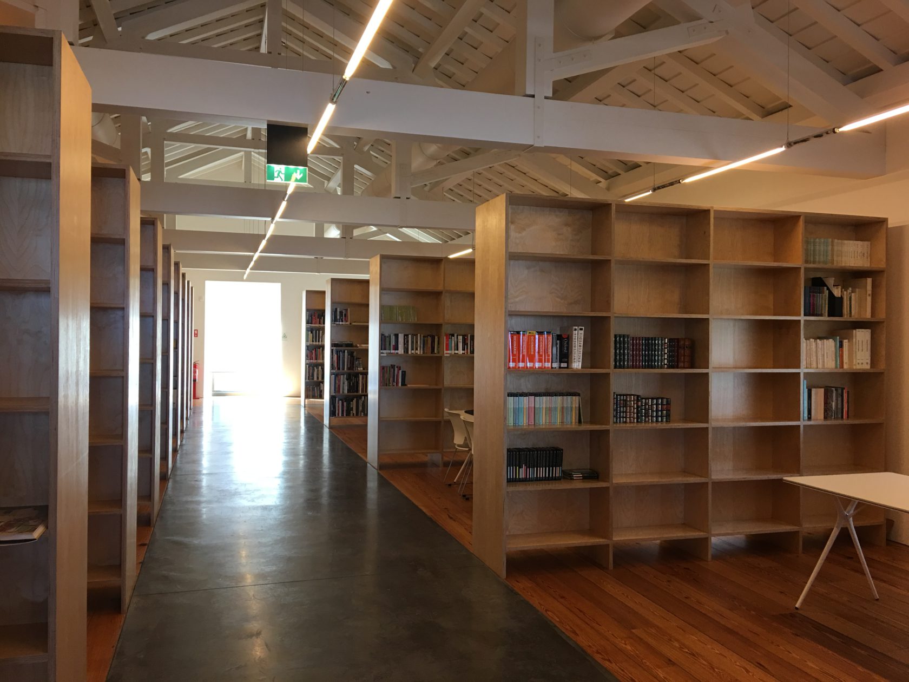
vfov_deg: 48.2
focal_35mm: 29
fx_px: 762
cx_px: 454
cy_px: 341
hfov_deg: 61.7
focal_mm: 4.15
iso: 50
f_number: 2.2
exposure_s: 1/33
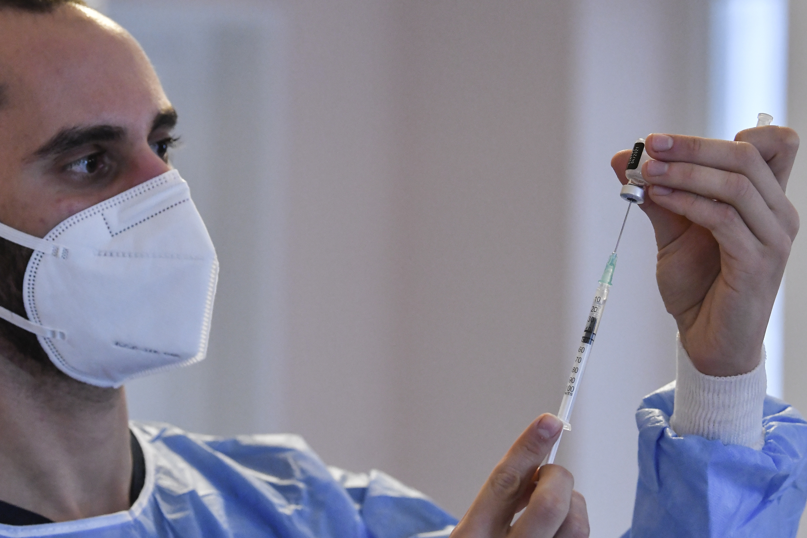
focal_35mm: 142
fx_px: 3194
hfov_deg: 14.4
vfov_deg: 9.6
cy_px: 269
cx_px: 404
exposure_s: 1/250
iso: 2500
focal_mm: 95
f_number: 4
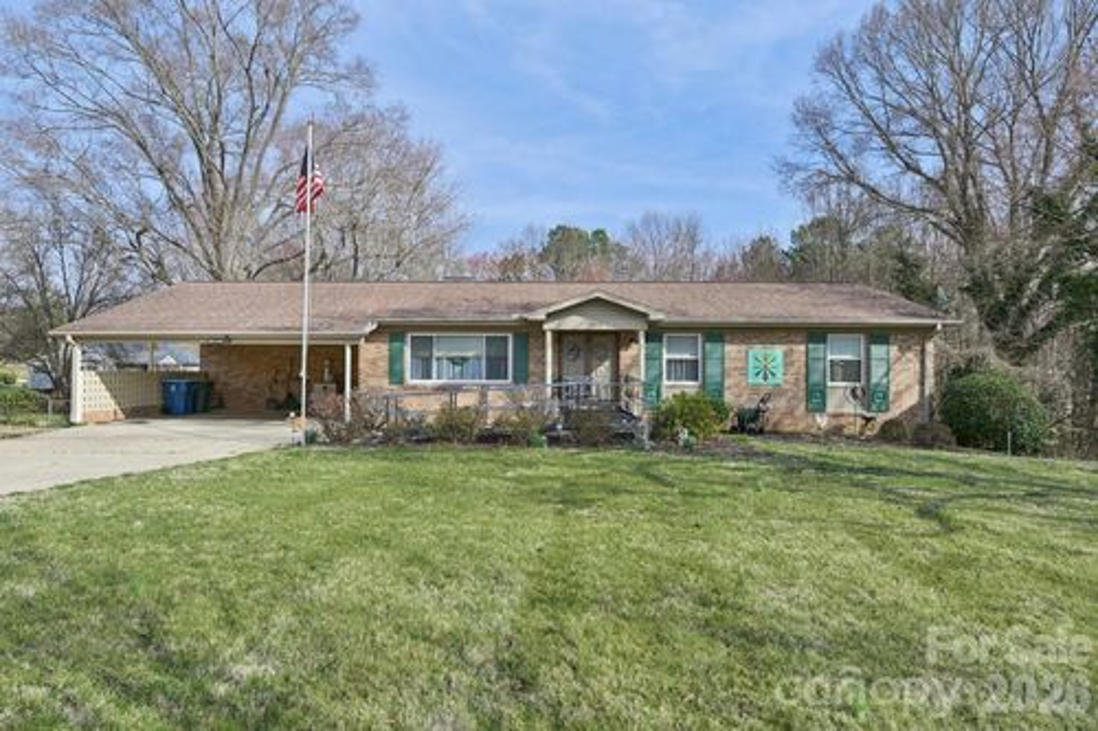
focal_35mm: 20
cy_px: 366
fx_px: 610
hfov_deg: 84.0
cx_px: 549
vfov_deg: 61.9
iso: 100
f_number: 8
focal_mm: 20
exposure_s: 1/400
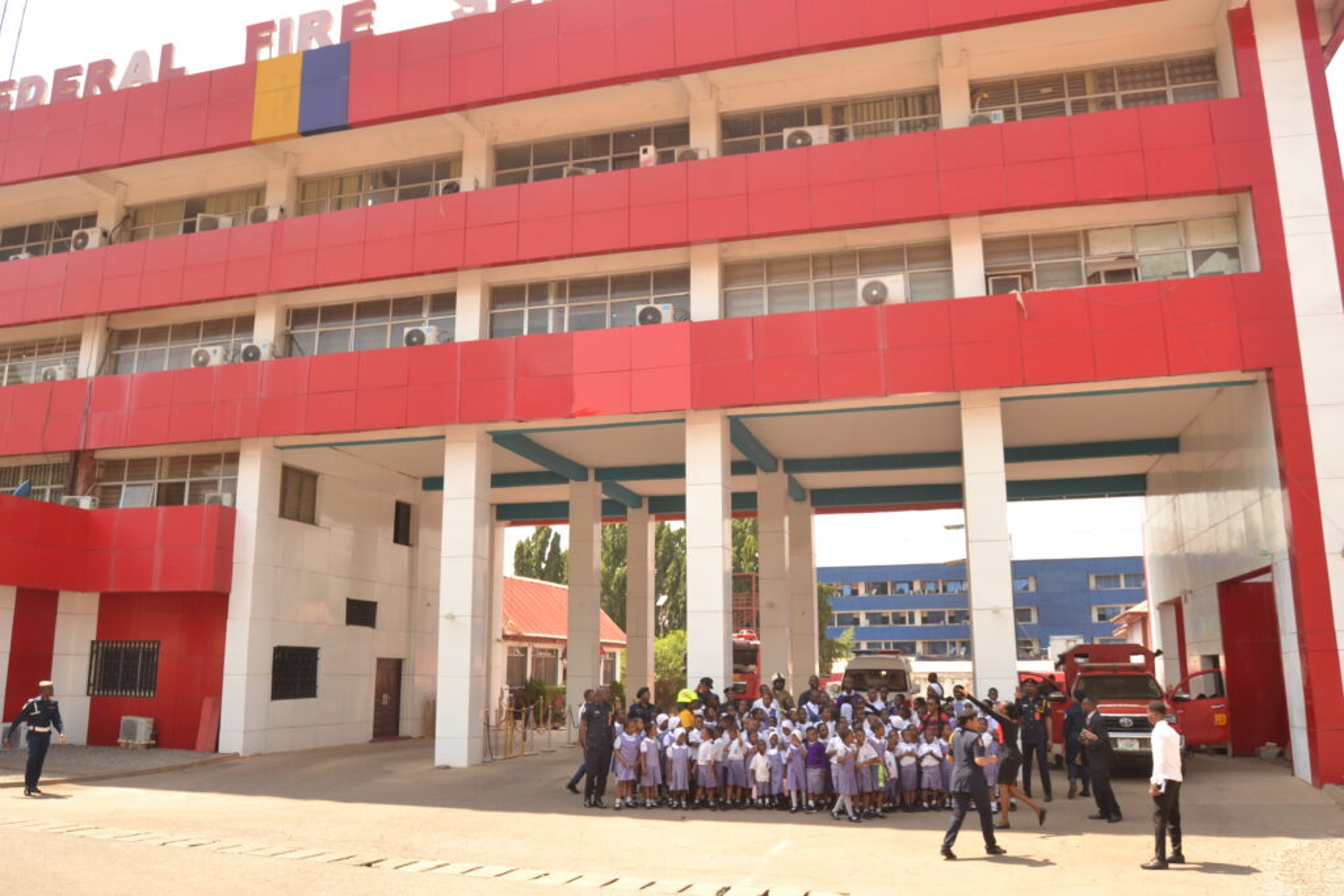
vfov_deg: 47.9
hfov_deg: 67.4
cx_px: 672
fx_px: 1008
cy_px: 448
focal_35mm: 27
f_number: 5.6
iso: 200
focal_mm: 18
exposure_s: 1/200
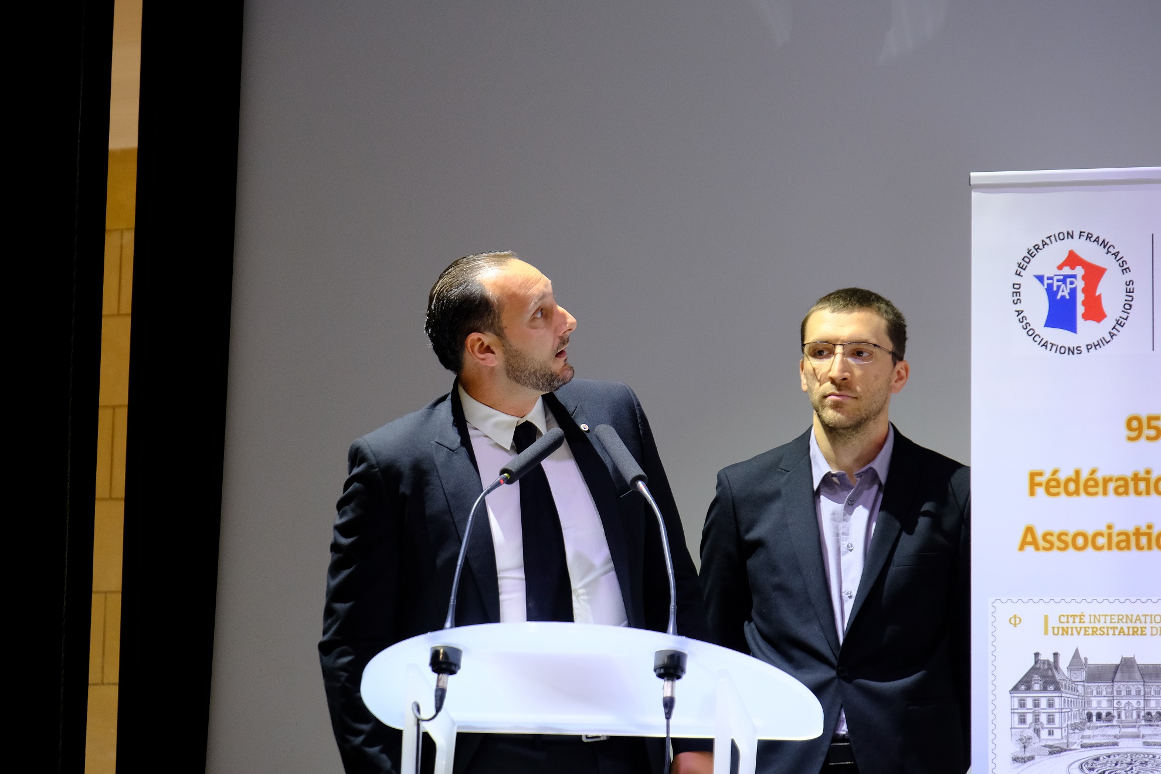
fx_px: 5031
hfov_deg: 13.2
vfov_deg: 8.8
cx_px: 580
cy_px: 387
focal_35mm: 156
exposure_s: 1/27
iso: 1600
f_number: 5.6
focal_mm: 104.2
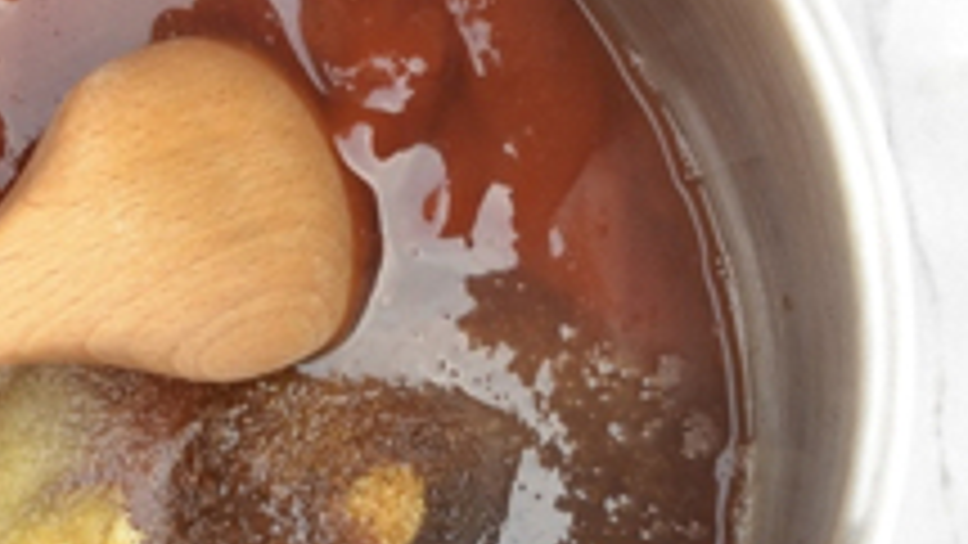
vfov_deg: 5.8
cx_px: -572
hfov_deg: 10.0
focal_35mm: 208
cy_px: 124
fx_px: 5340
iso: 400
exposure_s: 1/30
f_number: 7.1
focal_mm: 38
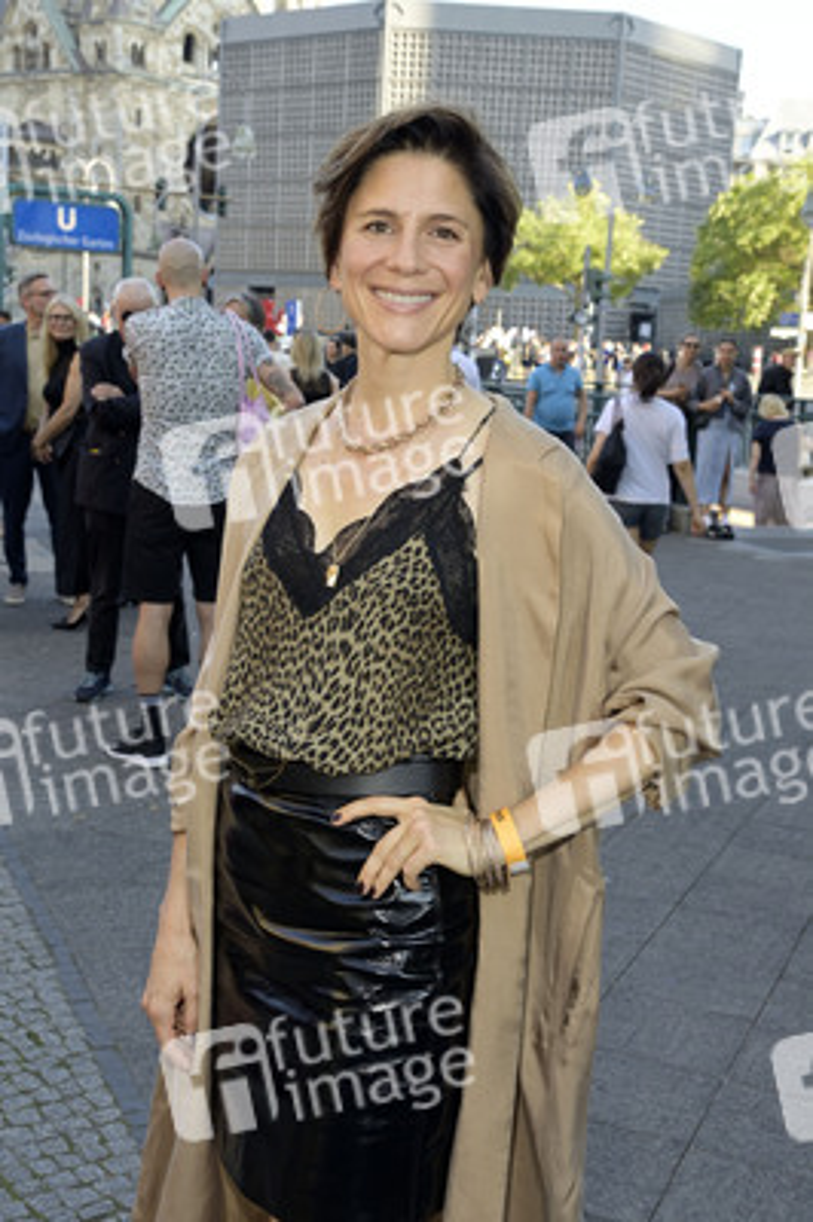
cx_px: 406
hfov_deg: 29.2
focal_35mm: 46
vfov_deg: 42.8
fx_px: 1561
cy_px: 611
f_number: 8
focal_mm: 46
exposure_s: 1/200
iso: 640
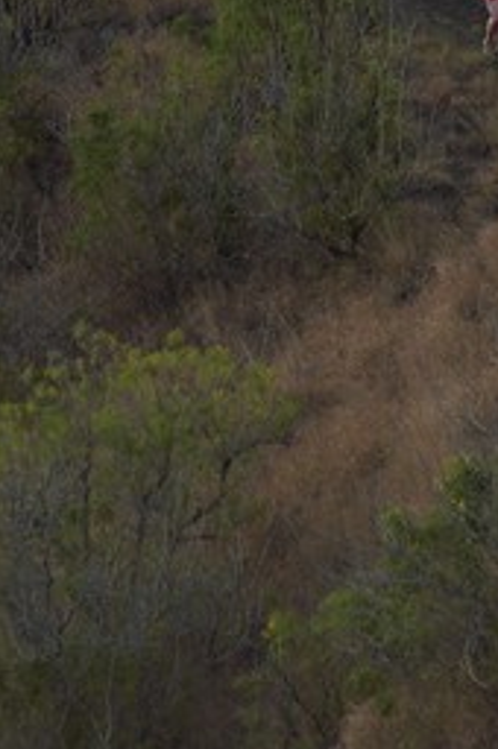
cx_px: 945
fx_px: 26048
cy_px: -1565
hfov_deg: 1.1
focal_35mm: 1252
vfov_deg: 1.6
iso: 200
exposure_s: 1/250
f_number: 6.3
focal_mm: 200
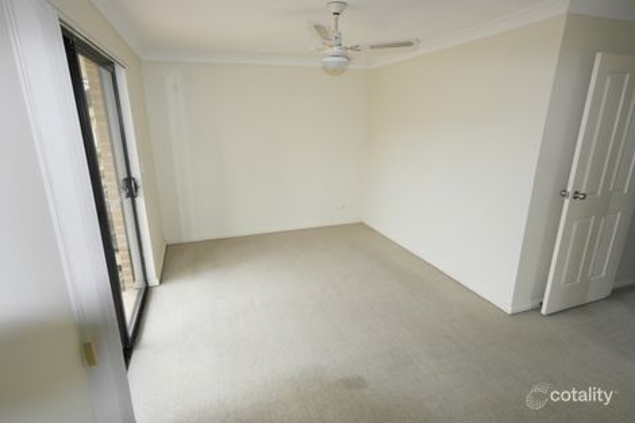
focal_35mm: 18
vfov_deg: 67.3
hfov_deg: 90.0
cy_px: 212
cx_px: 318
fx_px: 317
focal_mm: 12
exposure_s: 1/125
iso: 800
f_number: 5.6
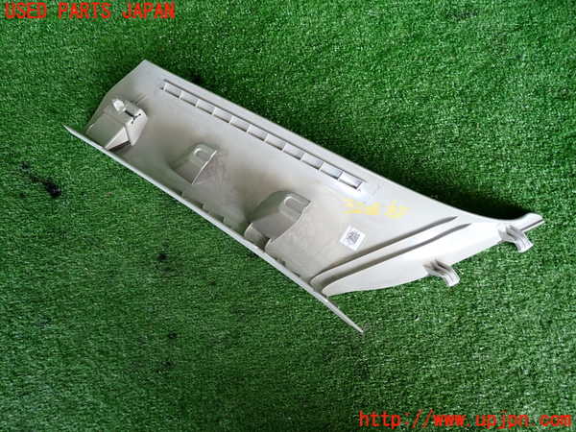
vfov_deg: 54.9
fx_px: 416
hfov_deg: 69.4
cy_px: 216
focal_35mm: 25
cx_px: 288
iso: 200
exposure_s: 1/80
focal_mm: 4.5
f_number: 2
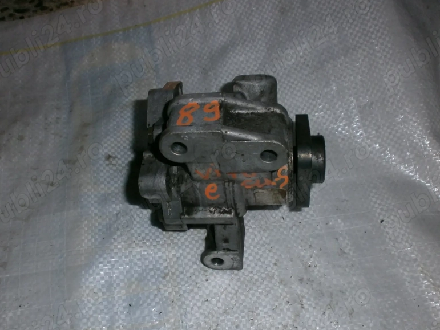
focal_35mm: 35
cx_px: 242
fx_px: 445
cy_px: 198
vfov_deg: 40.6
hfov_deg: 52.5
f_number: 2.9
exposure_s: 1/30
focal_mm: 4.8
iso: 125
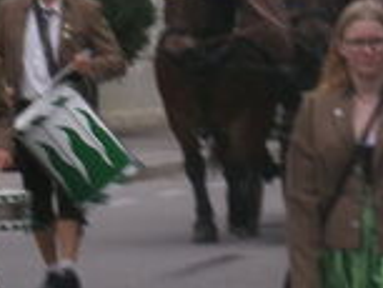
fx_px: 6799
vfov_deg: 2.4
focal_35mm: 614
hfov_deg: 3.2
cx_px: -244
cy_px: 56
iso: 100
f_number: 5.7
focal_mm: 26.1
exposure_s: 1/105
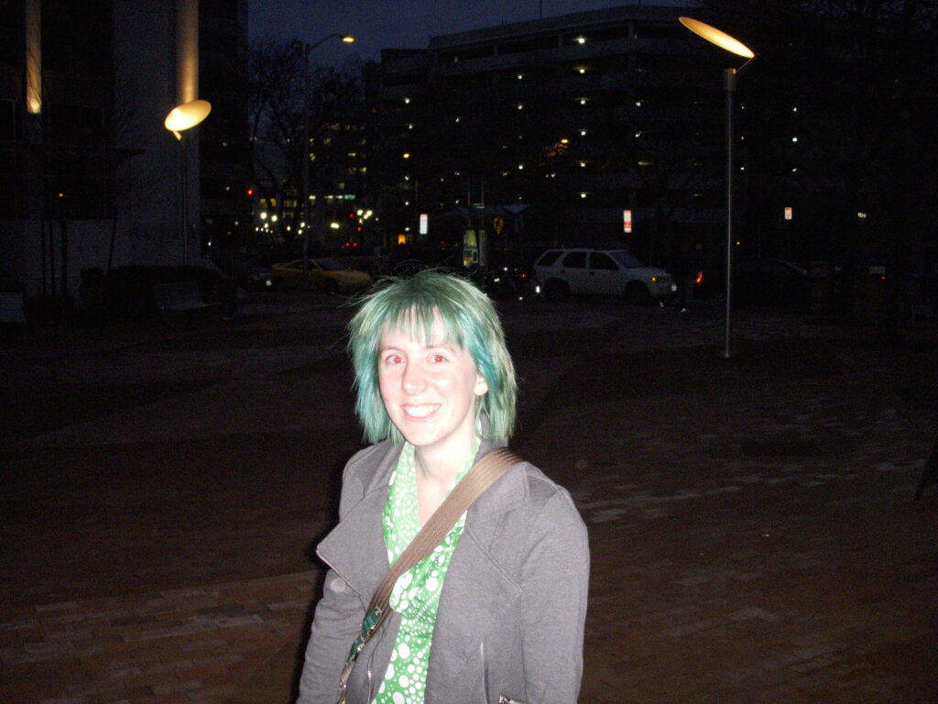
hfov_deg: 49.0
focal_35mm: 38
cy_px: 352
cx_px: 469
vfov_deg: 37.7
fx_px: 1030
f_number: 3.3
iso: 640
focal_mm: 6.3
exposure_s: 1/200
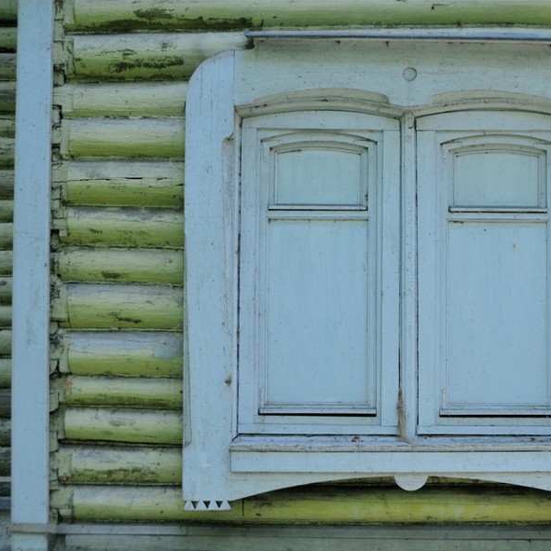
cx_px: 395
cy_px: 276
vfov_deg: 27.7
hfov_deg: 27.4
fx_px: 1117
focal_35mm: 62
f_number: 5.6
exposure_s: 1/50
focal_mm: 32
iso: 400
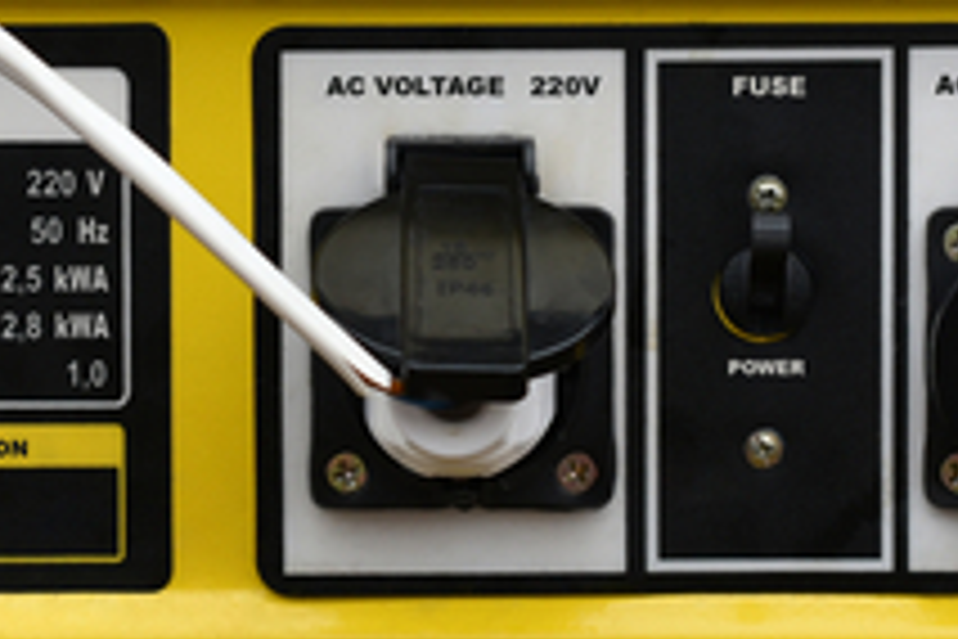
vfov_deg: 5.8
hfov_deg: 8.8
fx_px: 6253
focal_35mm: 235
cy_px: 292
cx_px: 351
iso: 140
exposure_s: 1/250
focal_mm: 50
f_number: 3.5
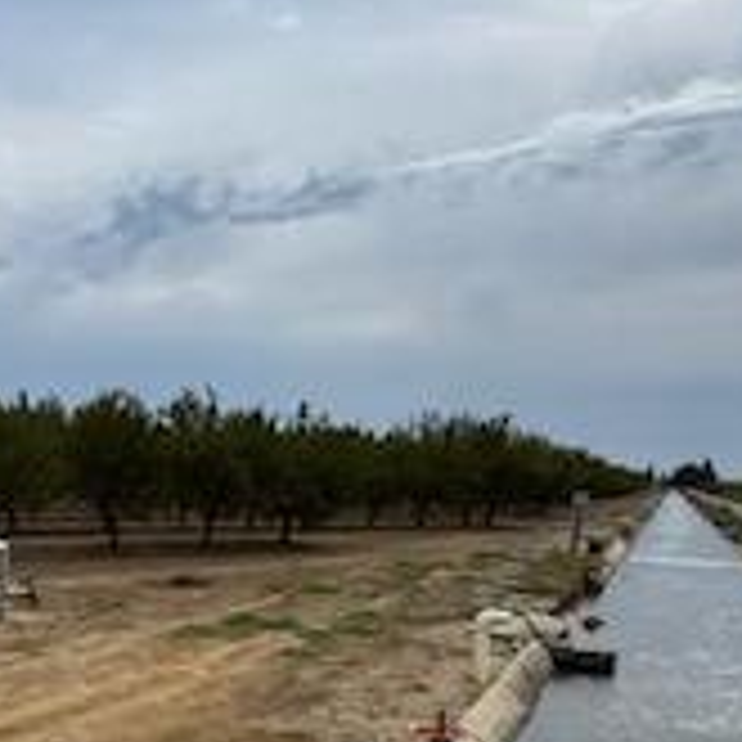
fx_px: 1164
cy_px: 598
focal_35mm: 48
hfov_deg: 31.6
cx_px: -58
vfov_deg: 34.2
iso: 50
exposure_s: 1/3906
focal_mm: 2.22
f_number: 2.2
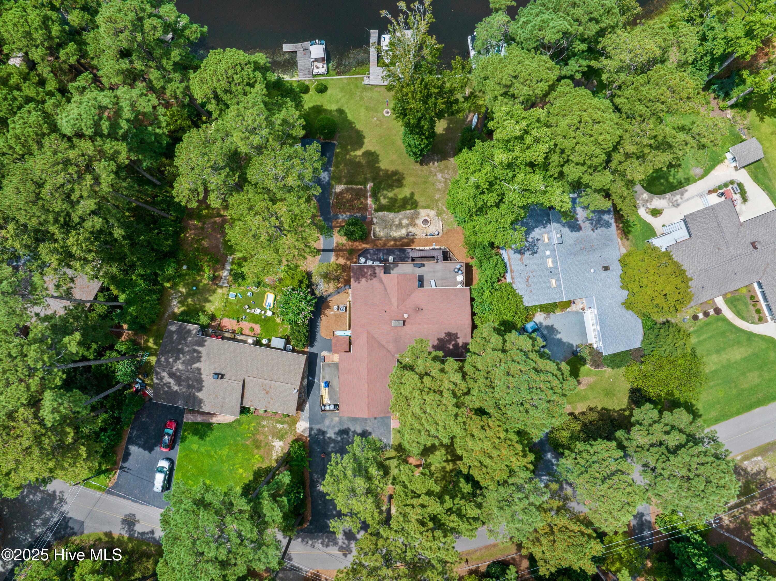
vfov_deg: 56.8
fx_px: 538
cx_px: 388
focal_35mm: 24
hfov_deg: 71.6
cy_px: 290
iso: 100
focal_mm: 12.29
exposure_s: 1/25
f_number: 8
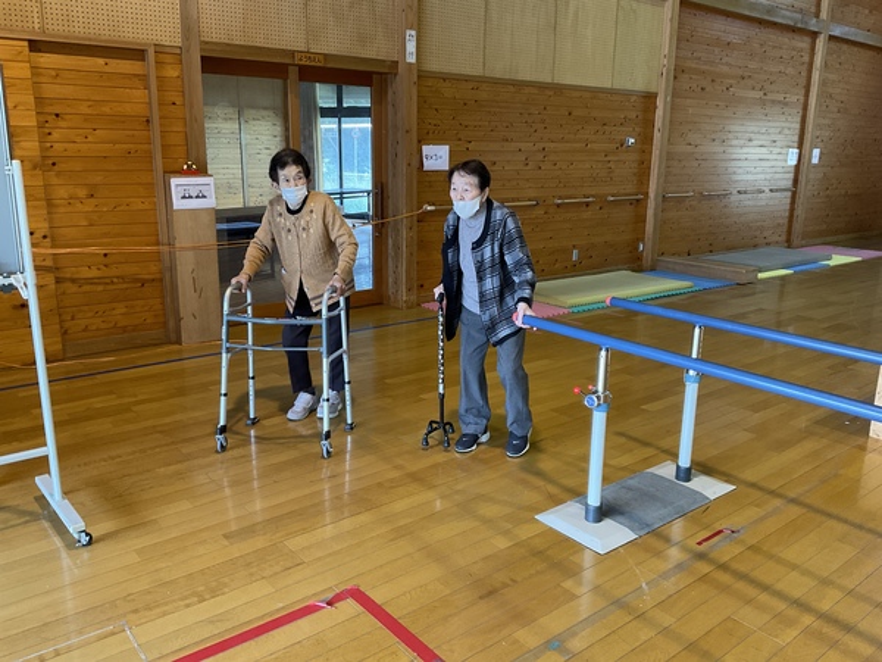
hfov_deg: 61.7
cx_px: 441
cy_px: 331
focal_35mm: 29
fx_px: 739
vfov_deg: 48.2
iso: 80
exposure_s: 1/60
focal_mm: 3
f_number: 1.8
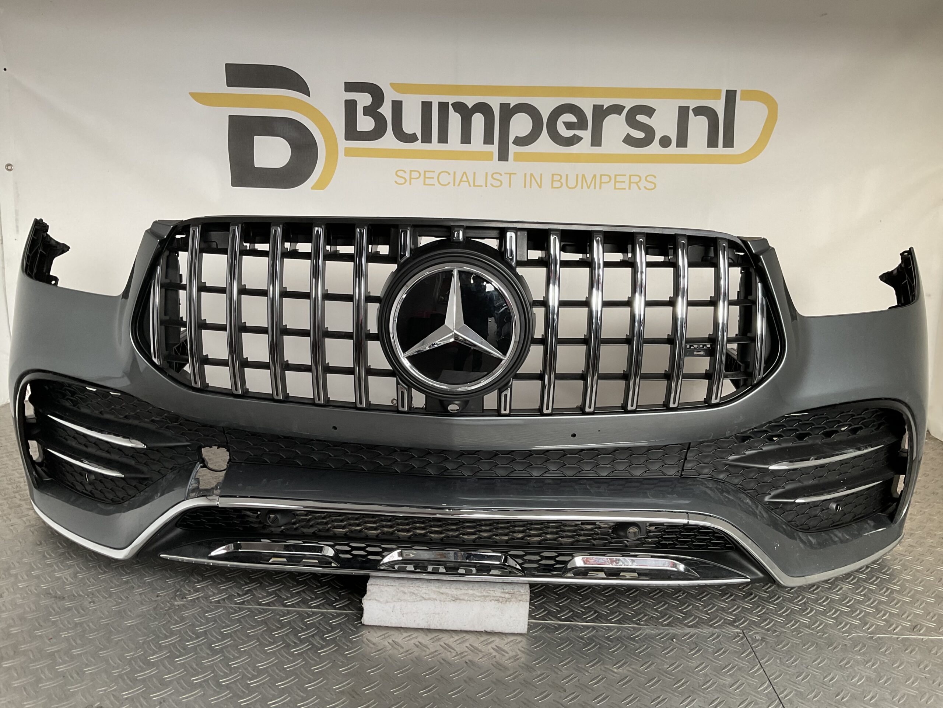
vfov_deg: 48.2
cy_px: 354
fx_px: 790
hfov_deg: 61.7
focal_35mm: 29
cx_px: 472
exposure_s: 1/50
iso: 50
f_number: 1.8
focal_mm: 3
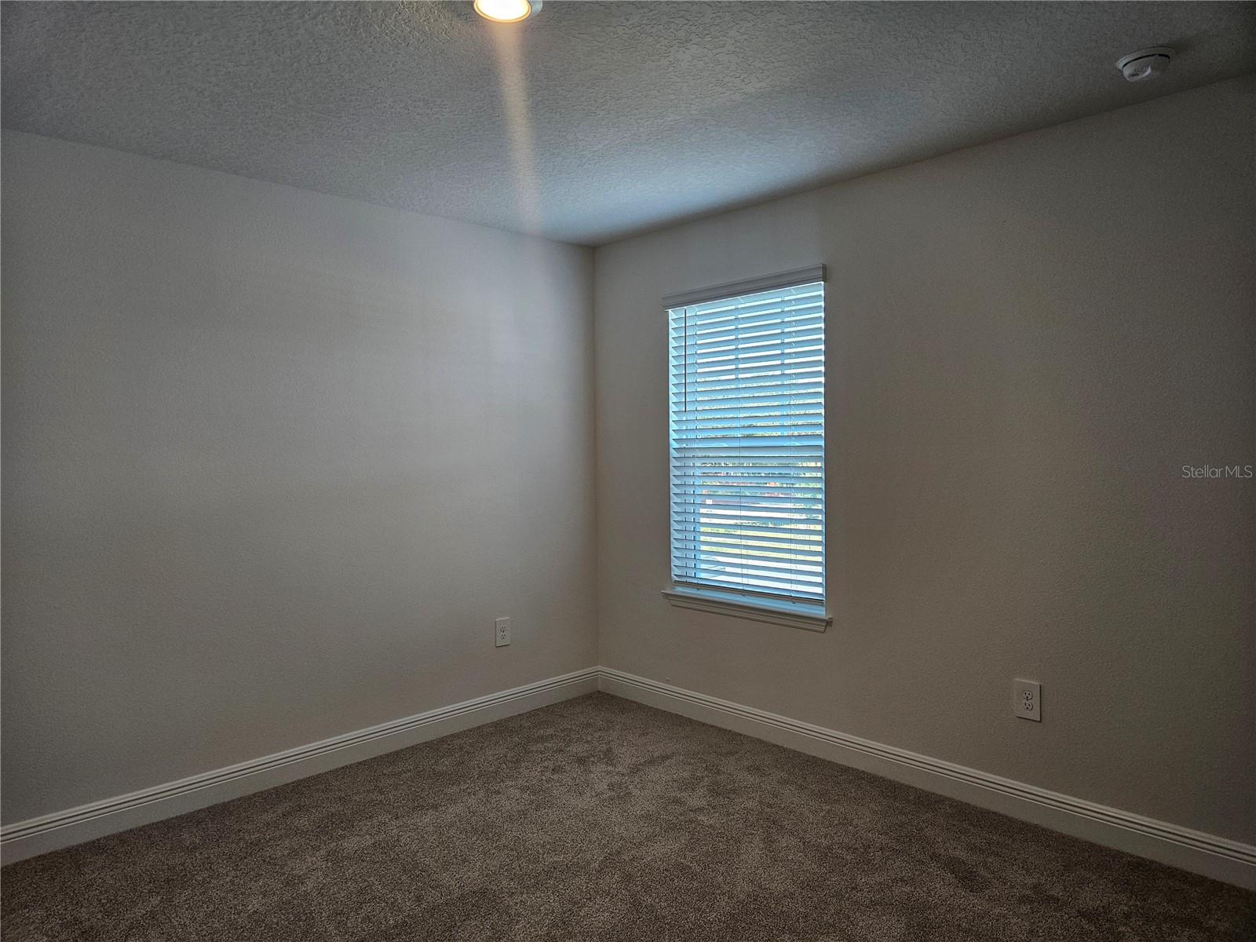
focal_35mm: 23
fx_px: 835
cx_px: 628
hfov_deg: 73.9
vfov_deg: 58.9
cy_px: 471
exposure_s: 1/120
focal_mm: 5.4
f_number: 1.8
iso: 125
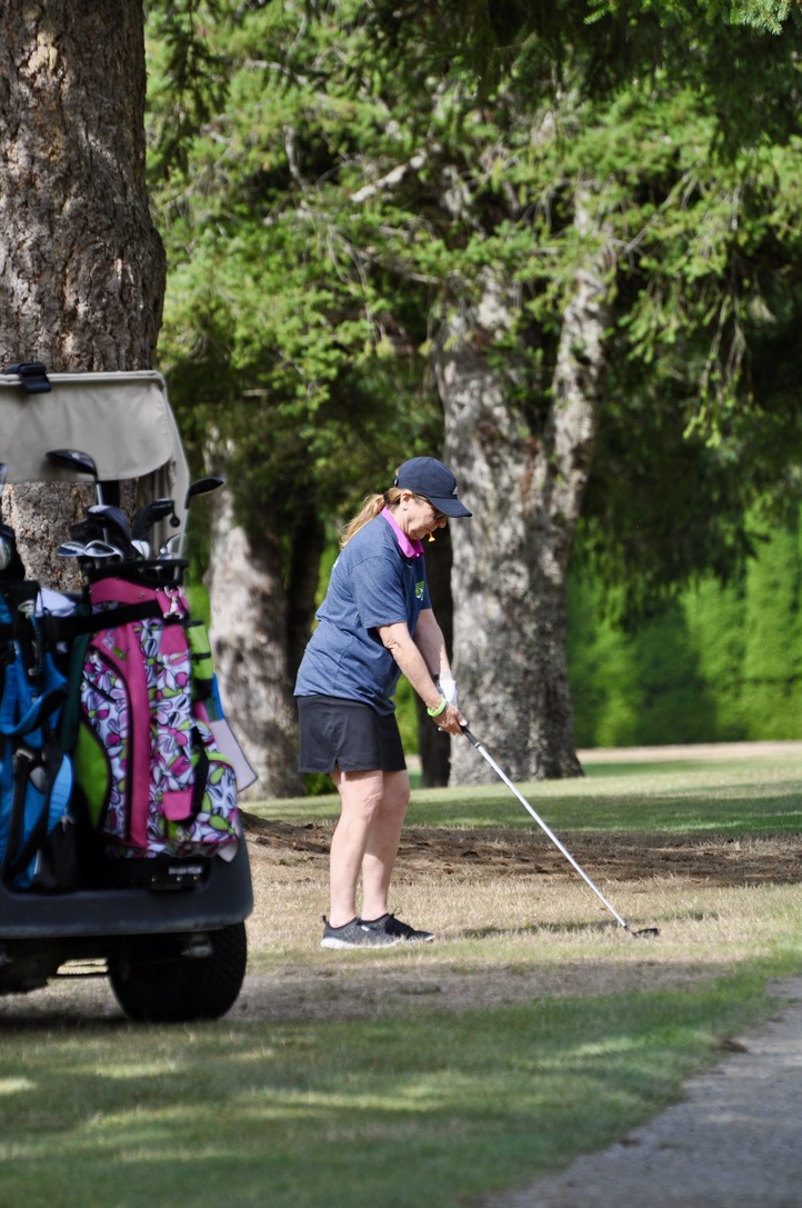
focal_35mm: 360
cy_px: 604
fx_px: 12060
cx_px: 401
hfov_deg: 3.8
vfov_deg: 5.7
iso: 400
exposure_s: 1/1250
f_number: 5.3
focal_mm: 240
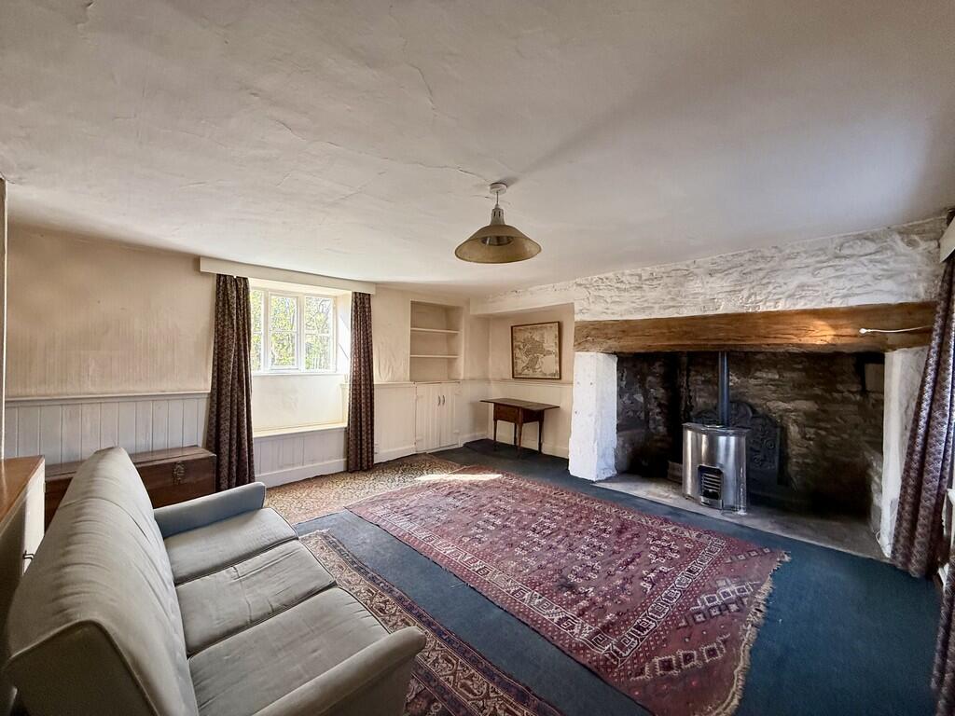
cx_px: 478
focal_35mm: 14
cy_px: 358
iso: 160
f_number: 2.2
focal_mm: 2.22
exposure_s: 1/99
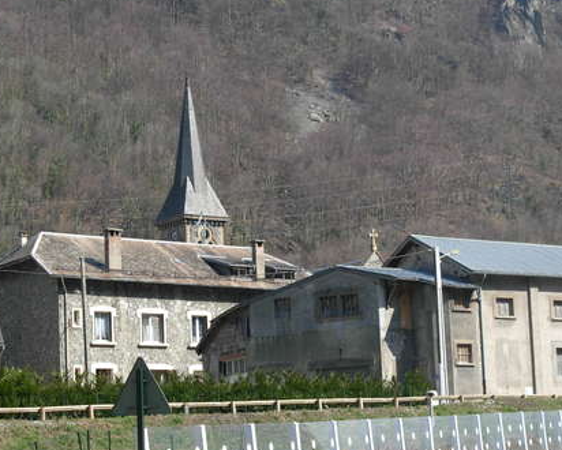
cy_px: 243
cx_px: 214
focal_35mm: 108
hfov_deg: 17.7
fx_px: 1797
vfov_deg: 14.3
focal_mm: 12.5
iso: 79
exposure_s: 1/512
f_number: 3.6
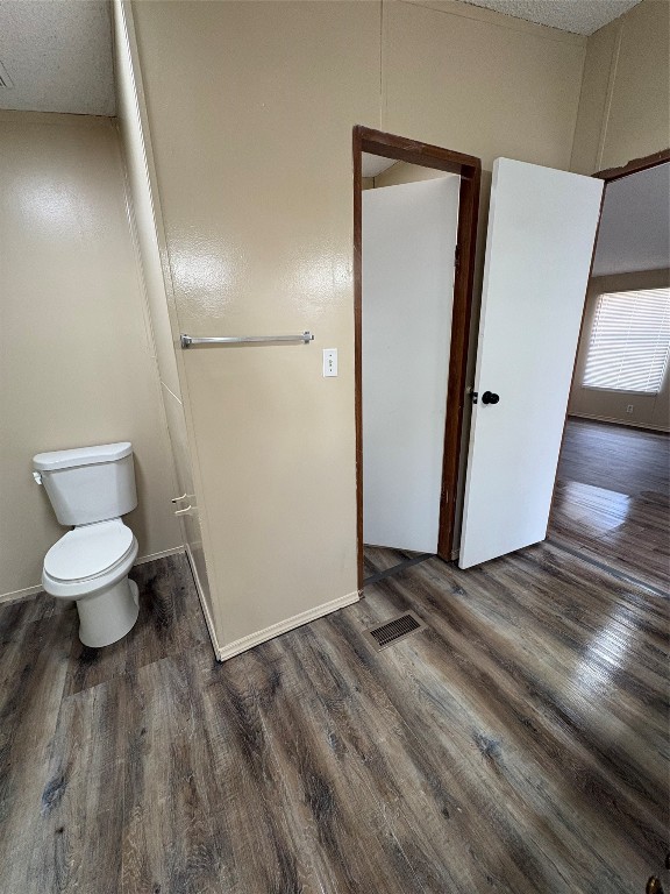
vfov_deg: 102.1
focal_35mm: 14
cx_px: 335
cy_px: 447
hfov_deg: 85.7
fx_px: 361
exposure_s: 1/120
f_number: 2.2
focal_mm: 2.22
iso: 200
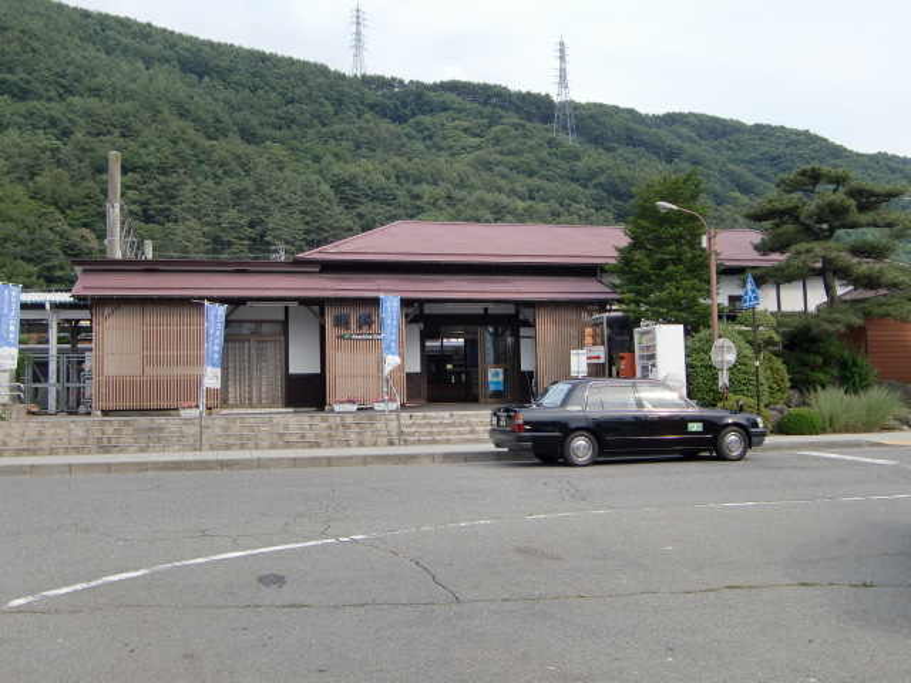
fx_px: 1026
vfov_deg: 36.8
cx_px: 456
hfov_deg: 47.9
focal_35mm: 39
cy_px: 342
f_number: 3
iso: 64
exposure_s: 1/500
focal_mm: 6.9
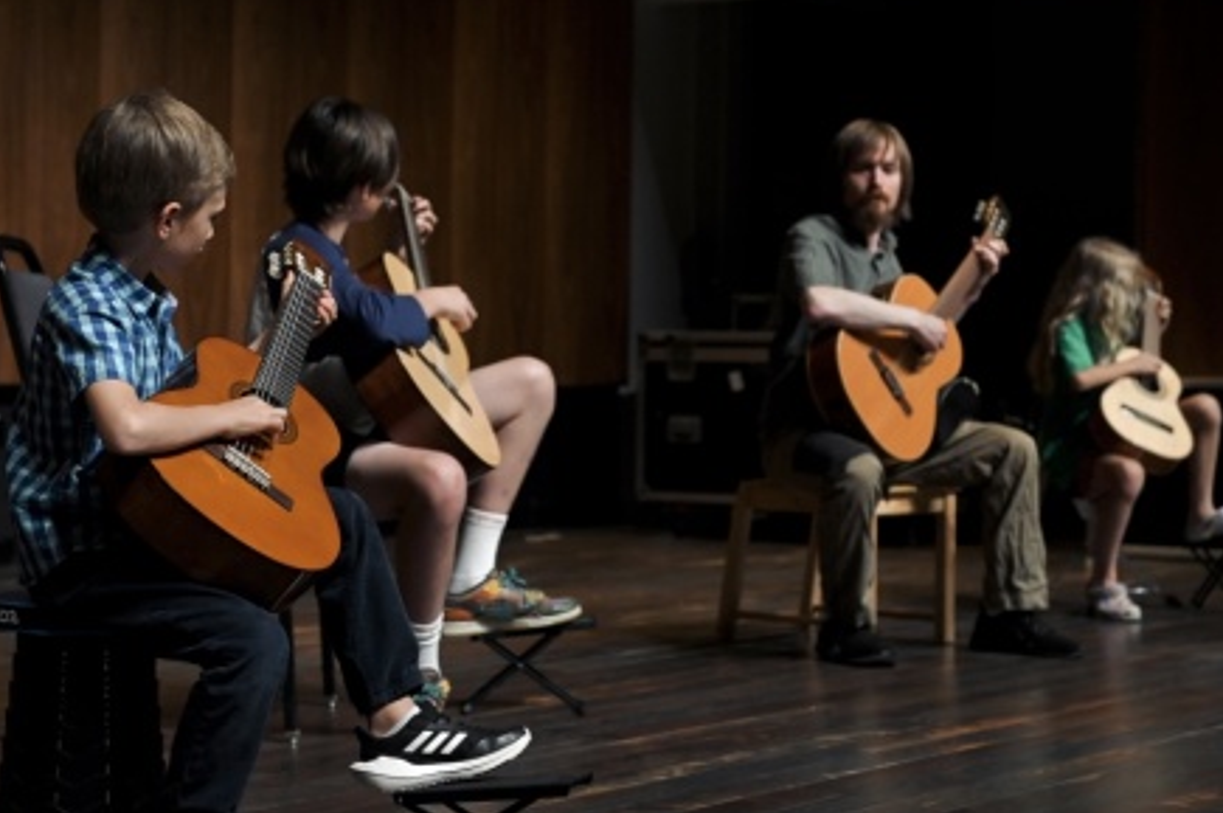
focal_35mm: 67
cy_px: 357
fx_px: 2274
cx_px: 627
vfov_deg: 20.3
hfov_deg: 30.1
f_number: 3.5
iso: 1250
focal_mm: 56
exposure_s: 1/800
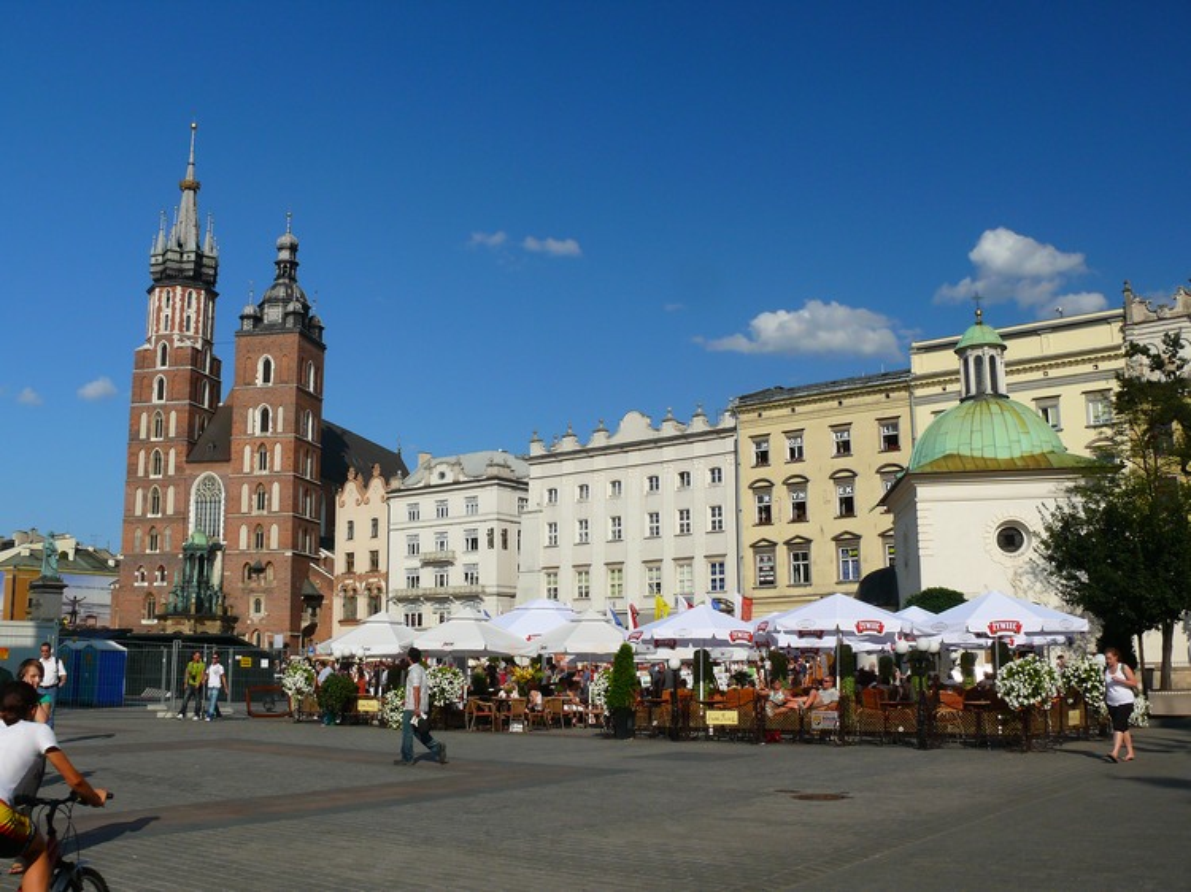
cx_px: 596
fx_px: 1204
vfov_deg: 40.7
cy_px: 446
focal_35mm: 35
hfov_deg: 52.6
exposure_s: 1/320
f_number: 5.6
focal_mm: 7.4
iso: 100
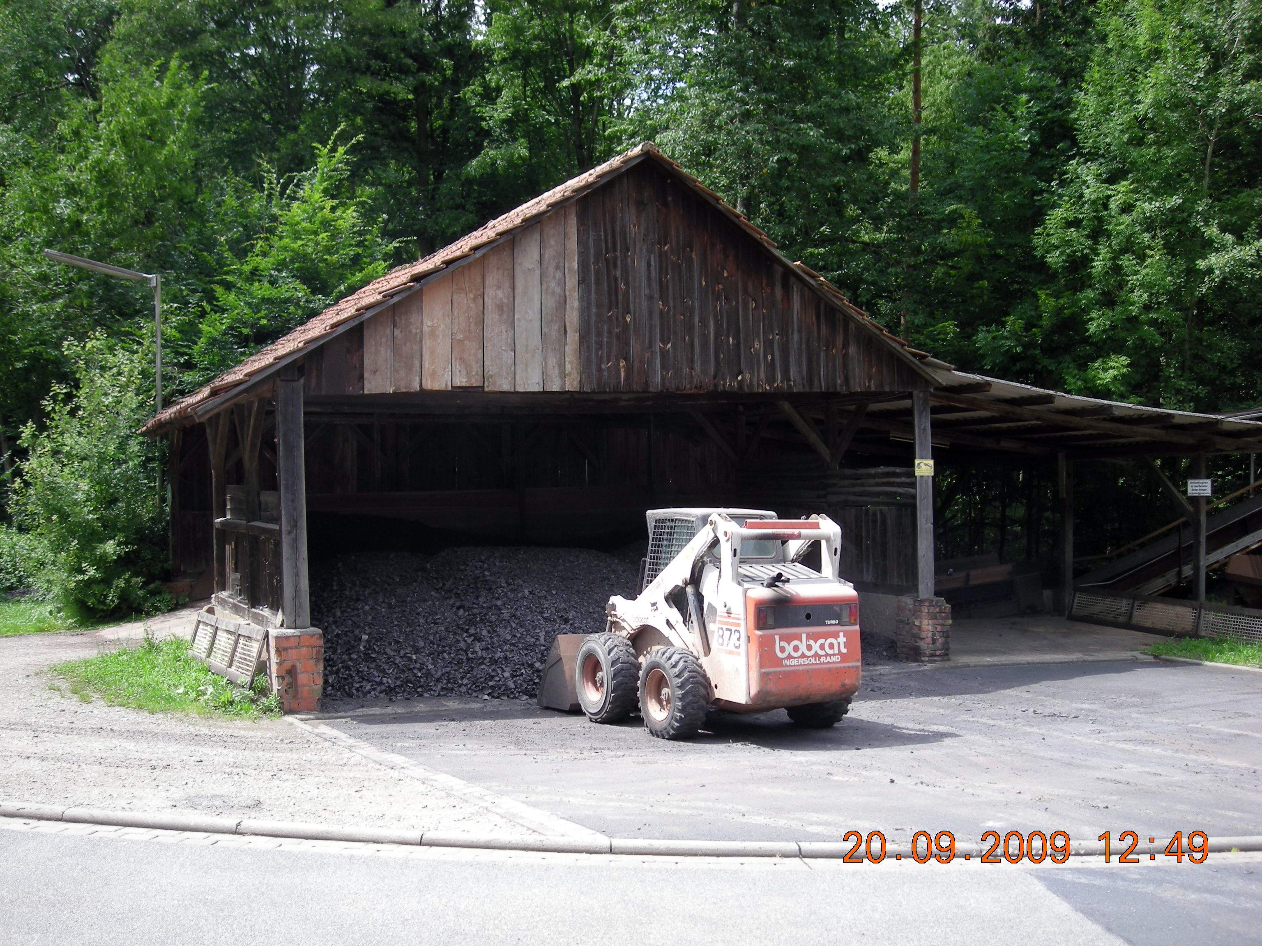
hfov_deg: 52.6
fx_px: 1276
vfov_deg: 40.7
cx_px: 631
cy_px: 473
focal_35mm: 35
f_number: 2.8
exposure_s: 1/275
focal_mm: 5.7
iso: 50
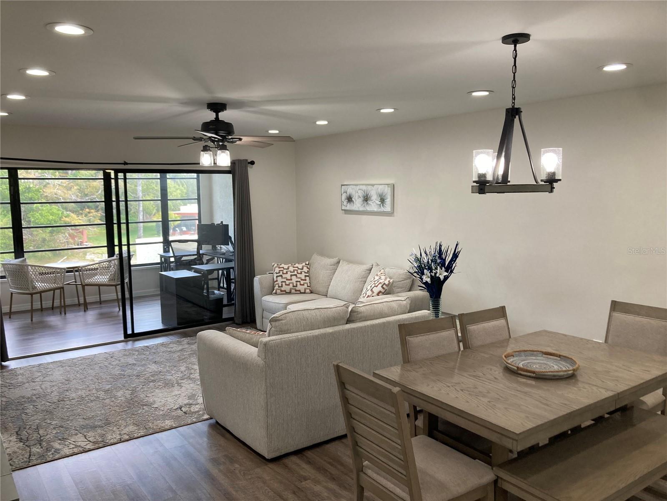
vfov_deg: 49.7
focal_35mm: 28
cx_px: 334
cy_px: 250
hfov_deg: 63.4
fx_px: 540
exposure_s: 1/120
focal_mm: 3.99
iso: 80
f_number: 1.8
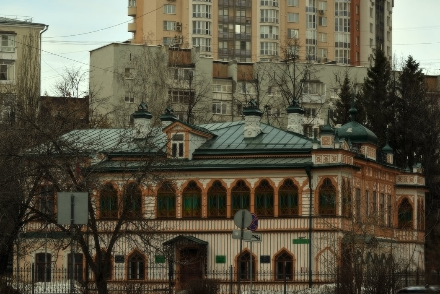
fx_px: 1565
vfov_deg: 10.7
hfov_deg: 16.0
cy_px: 156
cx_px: 209
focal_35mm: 128
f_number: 5.6
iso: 100
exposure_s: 1/125
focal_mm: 112
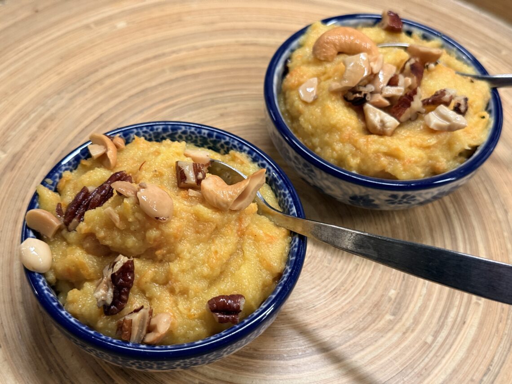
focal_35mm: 48
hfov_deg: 39.7
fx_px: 710
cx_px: 256
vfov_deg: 30.3
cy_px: 192
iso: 250
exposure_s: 1/59
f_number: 1.78
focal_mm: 6.76
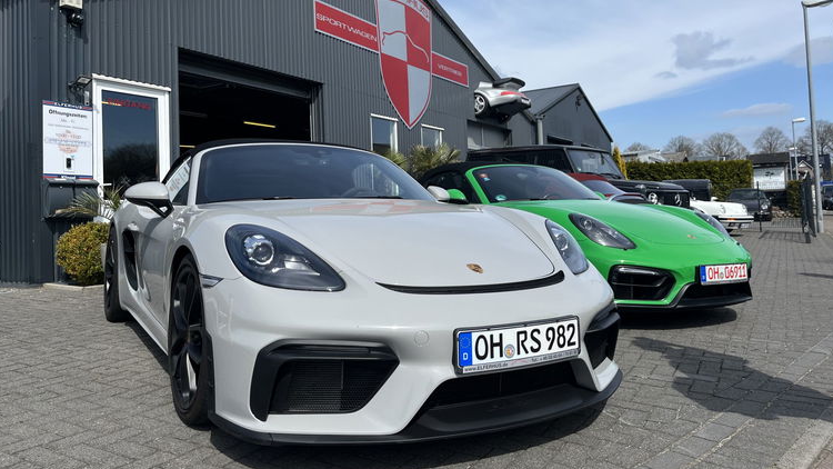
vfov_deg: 39.8
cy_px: 169
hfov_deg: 66.1
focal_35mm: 29
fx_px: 641
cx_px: 421
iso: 50
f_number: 1.6
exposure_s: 1/4651
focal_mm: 5.1
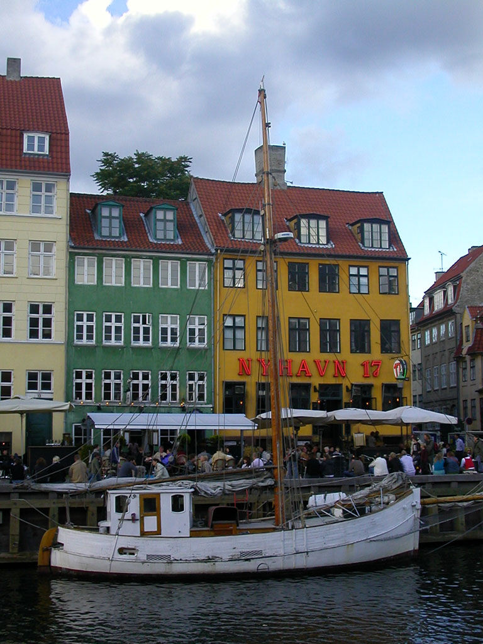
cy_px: 322
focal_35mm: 49
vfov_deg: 38.9
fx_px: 912
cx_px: 242
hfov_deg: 29.7
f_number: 3.2
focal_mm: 7.5
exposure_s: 1/323
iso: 100
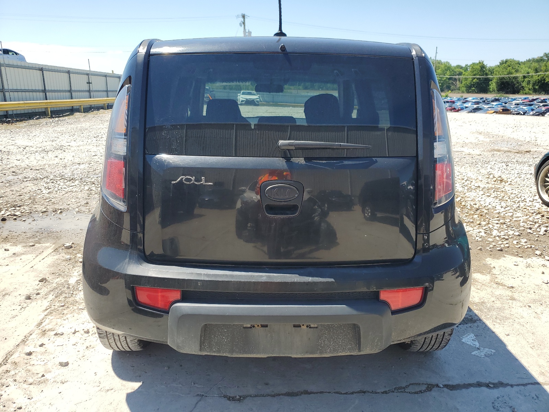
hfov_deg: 67.3
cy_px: 206
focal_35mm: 26
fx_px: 412
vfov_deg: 53.1
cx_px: 274
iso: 50
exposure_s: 1/1667
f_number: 1.5
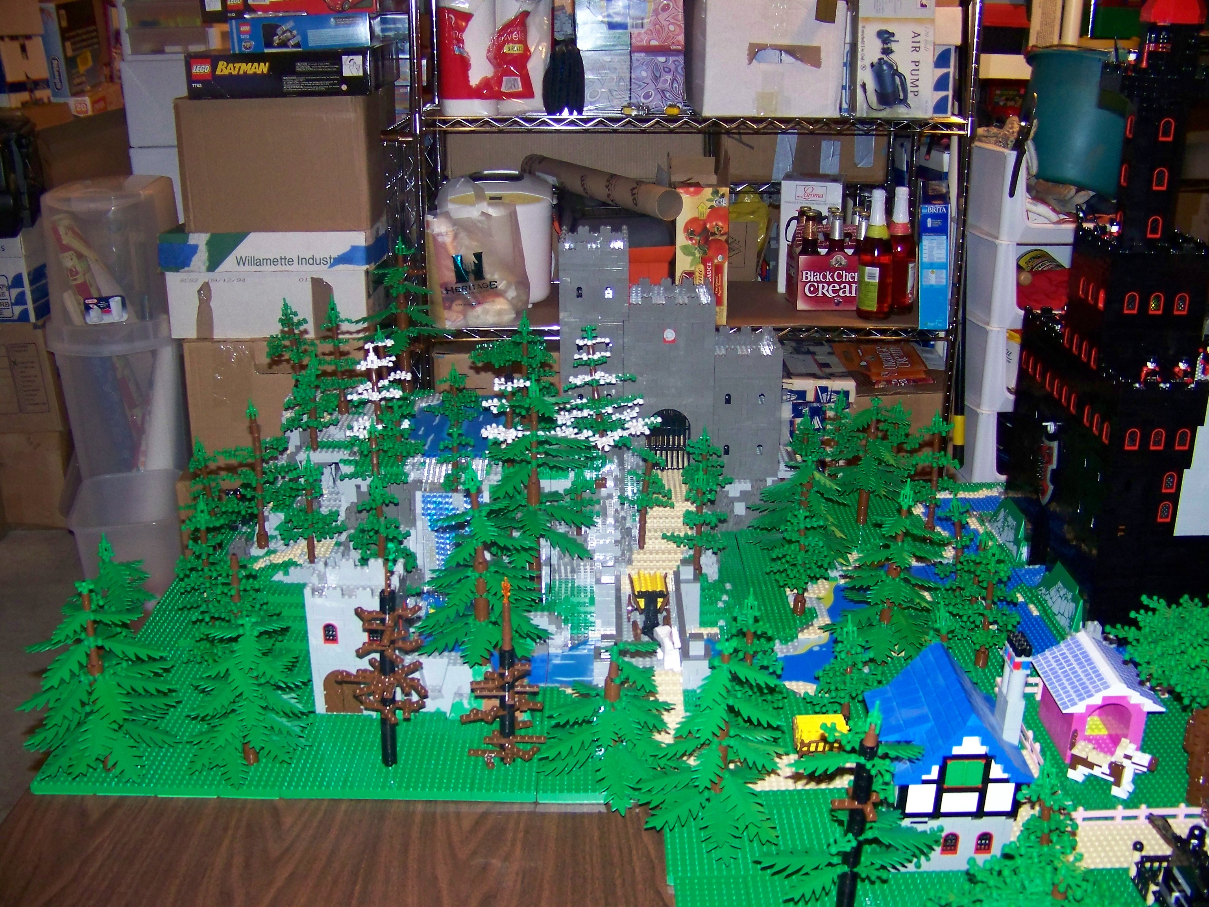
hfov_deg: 51.4
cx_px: 604
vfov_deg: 39.7
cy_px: 454
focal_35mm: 36
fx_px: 1257
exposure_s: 1/30
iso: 200
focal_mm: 5.85
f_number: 2.8
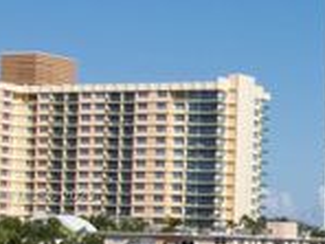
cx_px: 424
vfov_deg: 9.3
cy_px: 197
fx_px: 1493
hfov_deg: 12.1
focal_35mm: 159
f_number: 4.5
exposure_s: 1/2000
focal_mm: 8.5
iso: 200
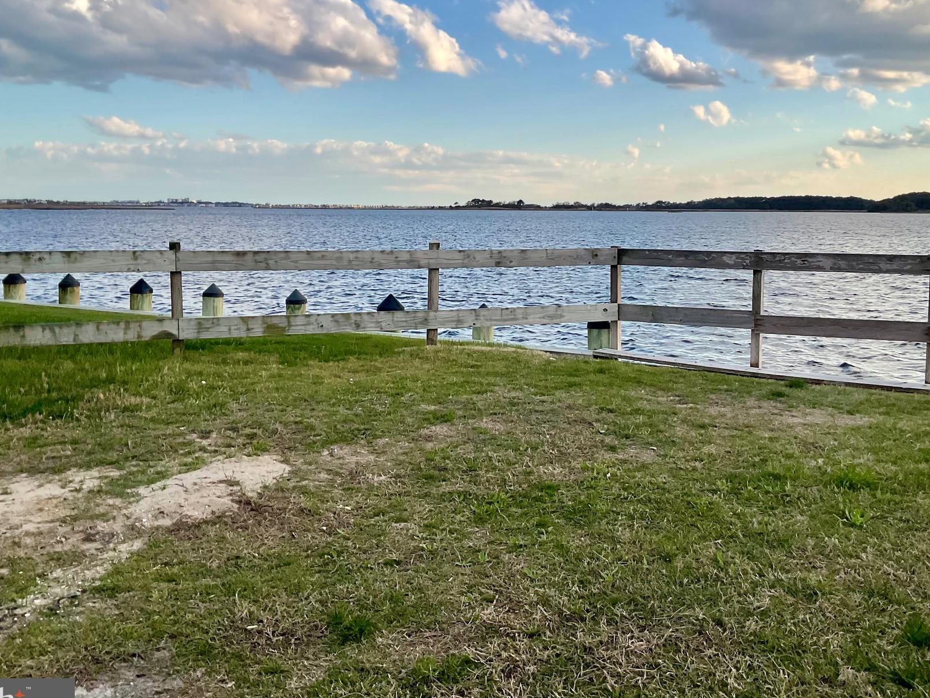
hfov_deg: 50.0
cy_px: 281
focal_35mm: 37
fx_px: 994
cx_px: 523
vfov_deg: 38.5
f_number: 1.8
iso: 16
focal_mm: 3
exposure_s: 1/1121
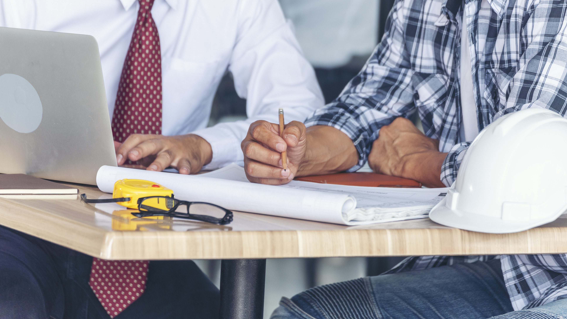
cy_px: 140
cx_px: 283
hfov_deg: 10.3
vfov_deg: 5.8
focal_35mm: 210
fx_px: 3157
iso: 400
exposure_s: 1/400
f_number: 5.3
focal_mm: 200
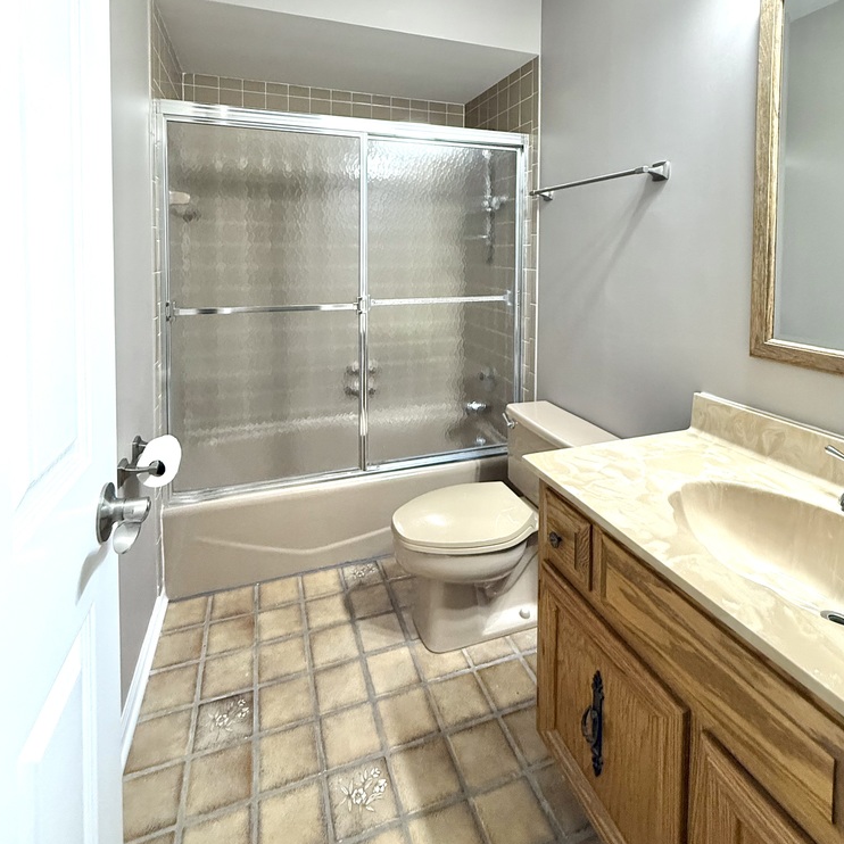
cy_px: 278
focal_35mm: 18
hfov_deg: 80.7
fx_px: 497
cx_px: 432
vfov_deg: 78.0
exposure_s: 1/60
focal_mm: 2.22
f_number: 2.2
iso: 320
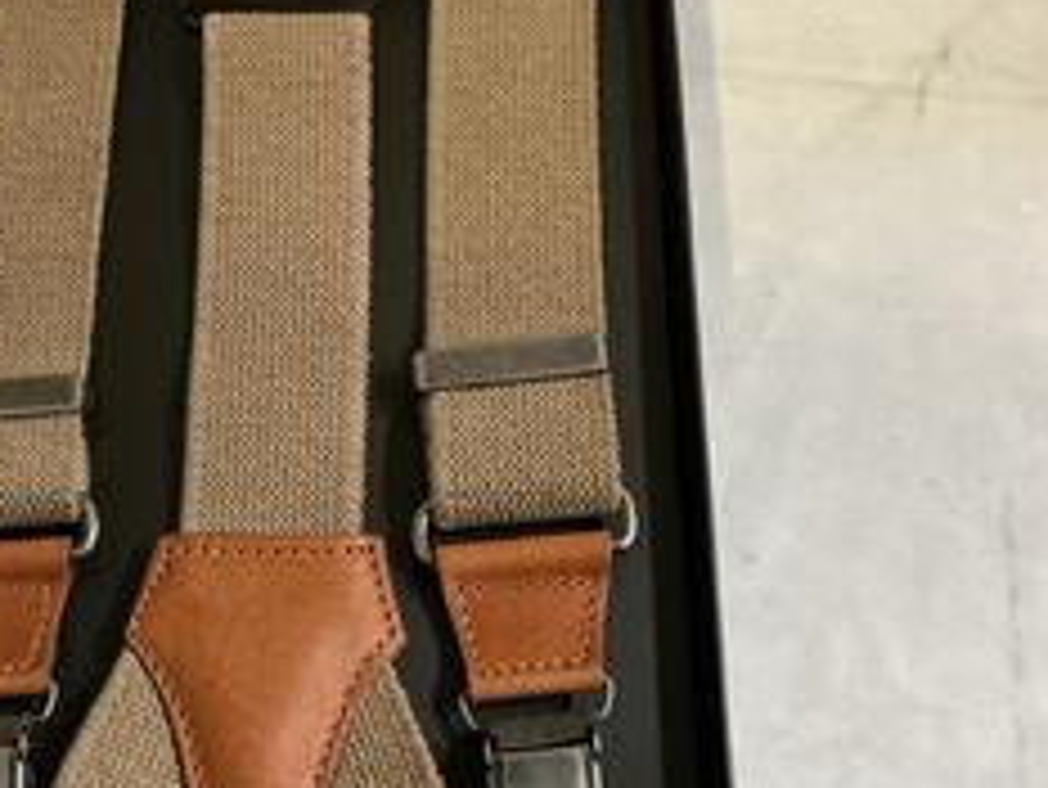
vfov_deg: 25.8
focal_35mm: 56
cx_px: 306
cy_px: 590
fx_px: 1696
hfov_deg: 33.9
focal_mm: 3
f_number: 1.8
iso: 200
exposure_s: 1/50
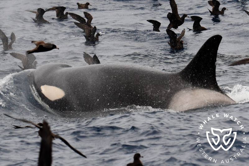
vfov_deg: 3.4
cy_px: 83
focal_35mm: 405
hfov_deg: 5.1
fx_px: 2800
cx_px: 124
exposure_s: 1/2000
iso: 400
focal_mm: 270
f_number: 8
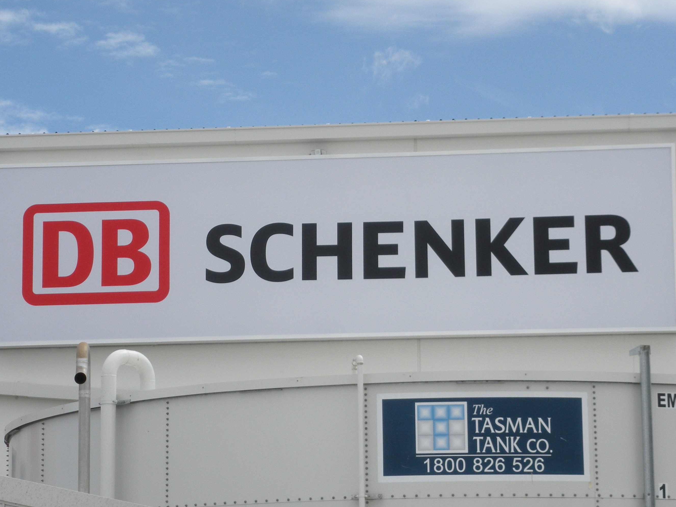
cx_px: 314
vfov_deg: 10.8
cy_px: 257
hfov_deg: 14.3
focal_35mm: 138
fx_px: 2695
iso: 88
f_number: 5
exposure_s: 1/699
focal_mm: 17.4
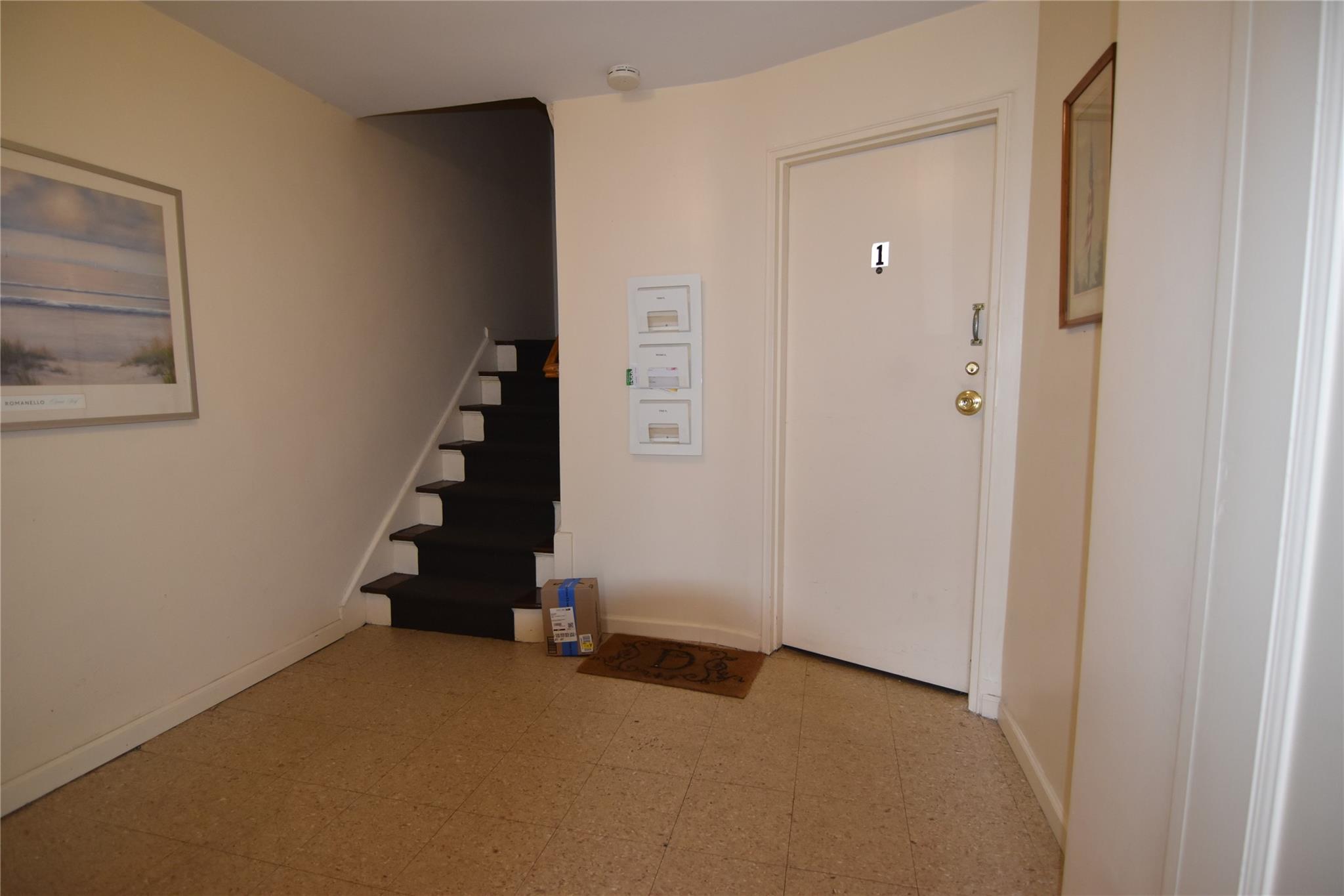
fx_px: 644
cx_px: 672
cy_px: 448
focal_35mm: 17
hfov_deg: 92.4
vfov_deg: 69.6
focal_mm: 11.5
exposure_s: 1/160
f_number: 2.8
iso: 800
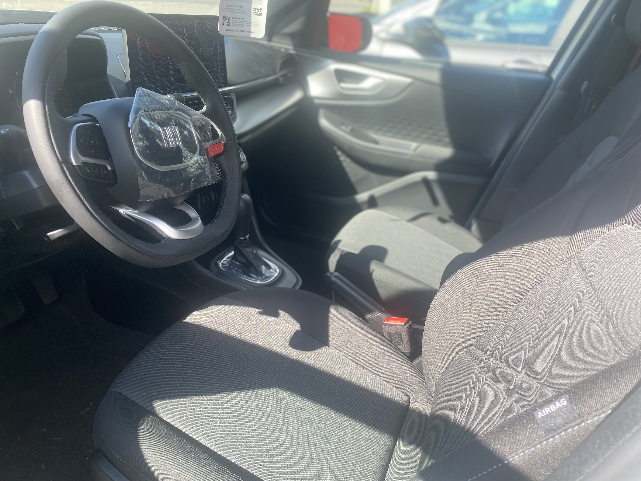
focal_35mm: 26
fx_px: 481
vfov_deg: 53.1
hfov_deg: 67.3
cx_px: 320
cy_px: 240
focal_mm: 4.25
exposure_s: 1/271
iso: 32
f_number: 1.8
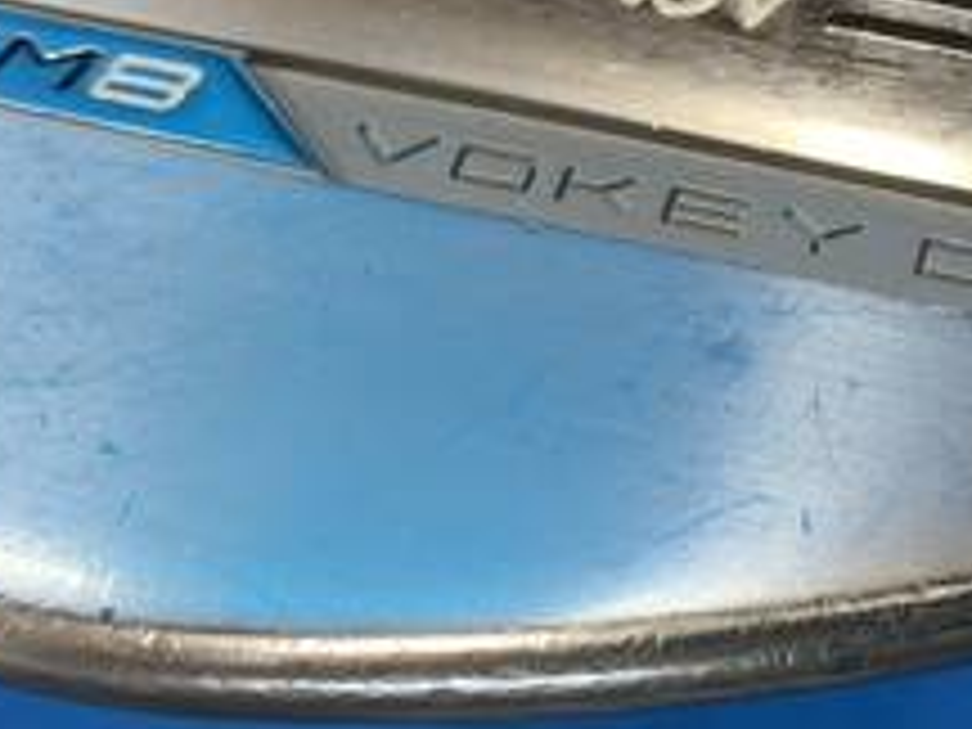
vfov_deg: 19.0
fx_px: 2162
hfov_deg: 24.6
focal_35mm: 77
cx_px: 868
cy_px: 202
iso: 64
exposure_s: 1/60
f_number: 1.8
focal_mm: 4.25
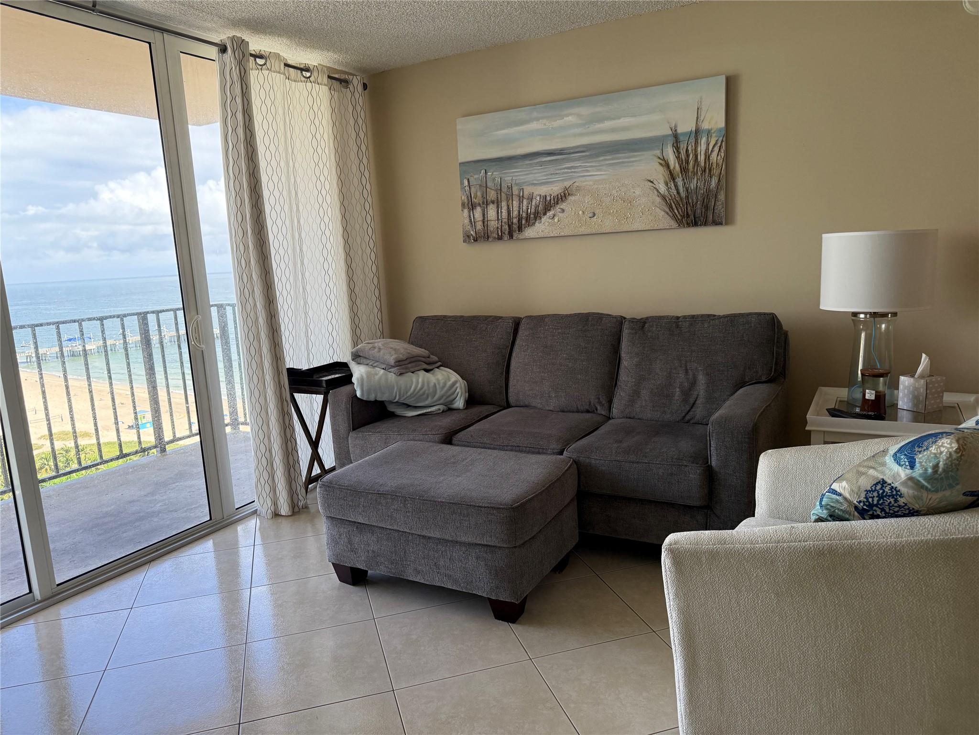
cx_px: 490
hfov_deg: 71.6
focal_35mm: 24
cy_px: 368
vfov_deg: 56.8
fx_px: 679
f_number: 1.78
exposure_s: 1/233
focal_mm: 6.76
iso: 160
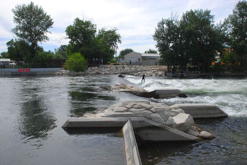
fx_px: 227
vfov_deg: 40.0
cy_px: 82
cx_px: 124
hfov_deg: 57.2
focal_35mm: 33
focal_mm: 22
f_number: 5.6
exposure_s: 1/640
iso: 200
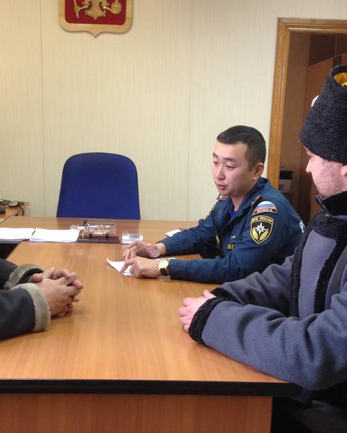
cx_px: 132
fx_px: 565
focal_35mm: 44
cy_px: 215
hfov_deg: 34.0
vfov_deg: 42.0
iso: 100
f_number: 2.4
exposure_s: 1/20
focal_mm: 4.12
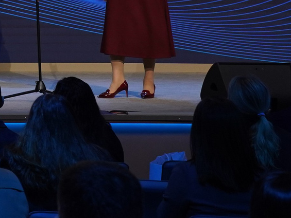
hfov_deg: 10.5
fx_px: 1429
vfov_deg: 8.3
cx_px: -327
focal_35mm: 170
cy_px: -209
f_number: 5
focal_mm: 39
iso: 1600
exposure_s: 1/160
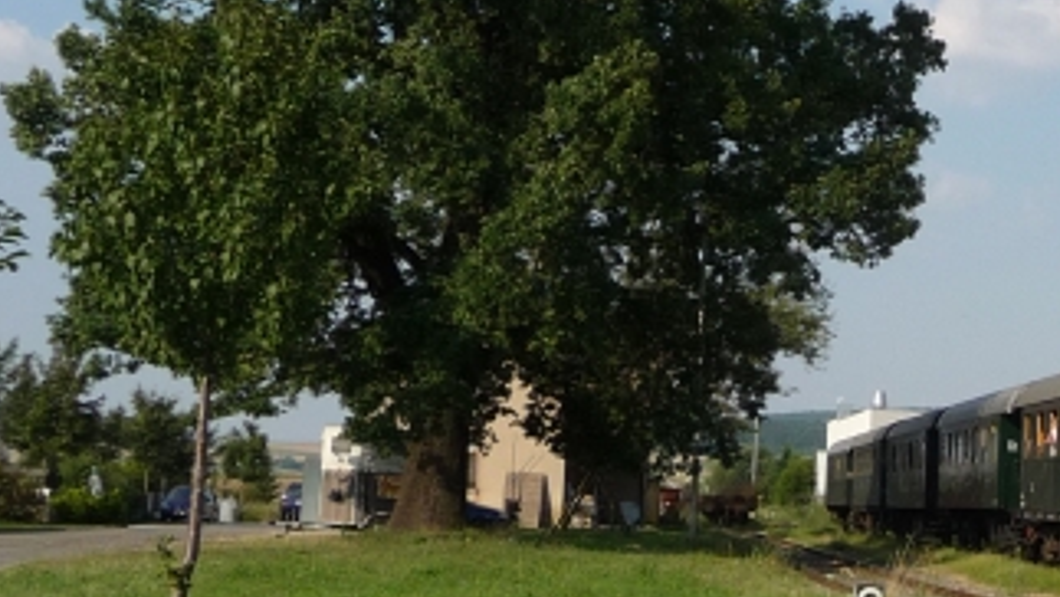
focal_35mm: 89
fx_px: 2503
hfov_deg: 22.1
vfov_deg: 13.6
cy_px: 207
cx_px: 1267
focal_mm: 5
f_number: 3.4
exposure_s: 1/1000
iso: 100
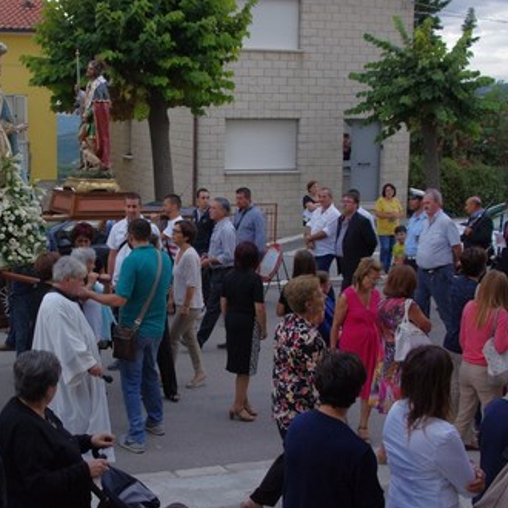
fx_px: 897
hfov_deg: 31.3
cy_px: 255
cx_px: 155
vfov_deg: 31.6
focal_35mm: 54
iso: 1600
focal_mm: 28
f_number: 8
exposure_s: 1/250
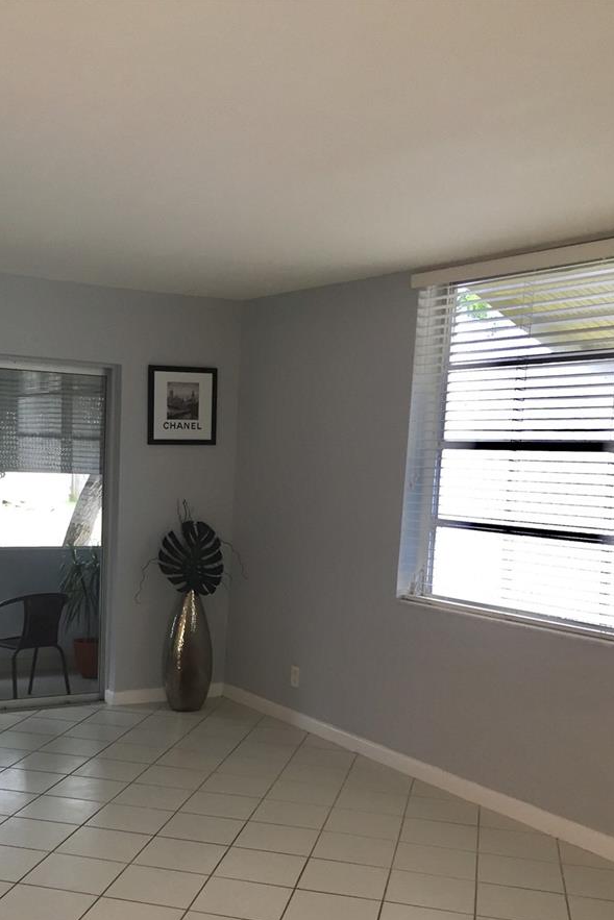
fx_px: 1048
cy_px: 623
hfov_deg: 32.4
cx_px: 201
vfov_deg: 46.6
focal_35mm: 41
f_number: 2.2
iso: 32
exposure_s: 1/30
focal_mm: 4.15
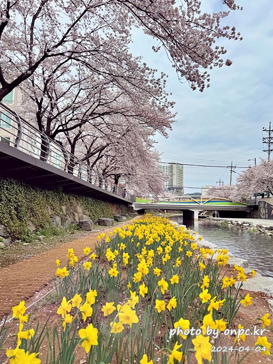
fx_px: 252
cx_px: 136
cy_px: 182
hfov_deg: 56.8
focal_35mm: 24
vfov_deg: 71.6
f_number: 1.78
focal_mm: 6.76
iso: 80
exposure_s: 1/10417
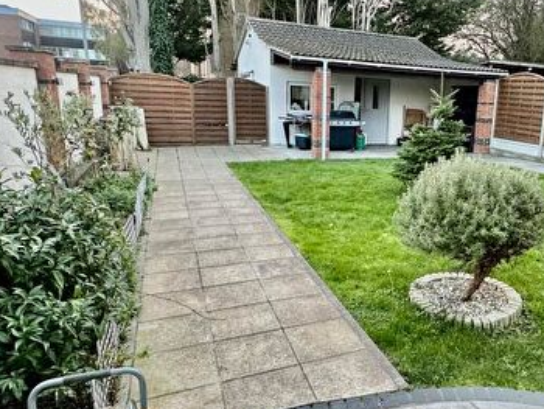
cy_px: 192
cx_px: 387
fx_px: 440
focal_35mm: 28
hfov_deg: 60.9
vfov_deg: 49.8
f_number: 2.2
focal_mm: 2.22
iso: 250
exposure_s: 1/99
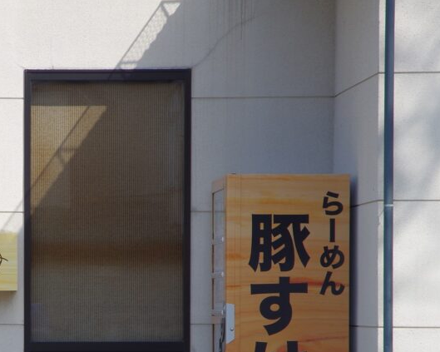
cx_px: 49
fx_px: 2760
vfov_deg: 7.3
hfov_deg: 9.1
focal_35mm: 212
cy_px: 280
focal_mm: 78
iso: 100
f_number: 10
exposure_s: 1/125
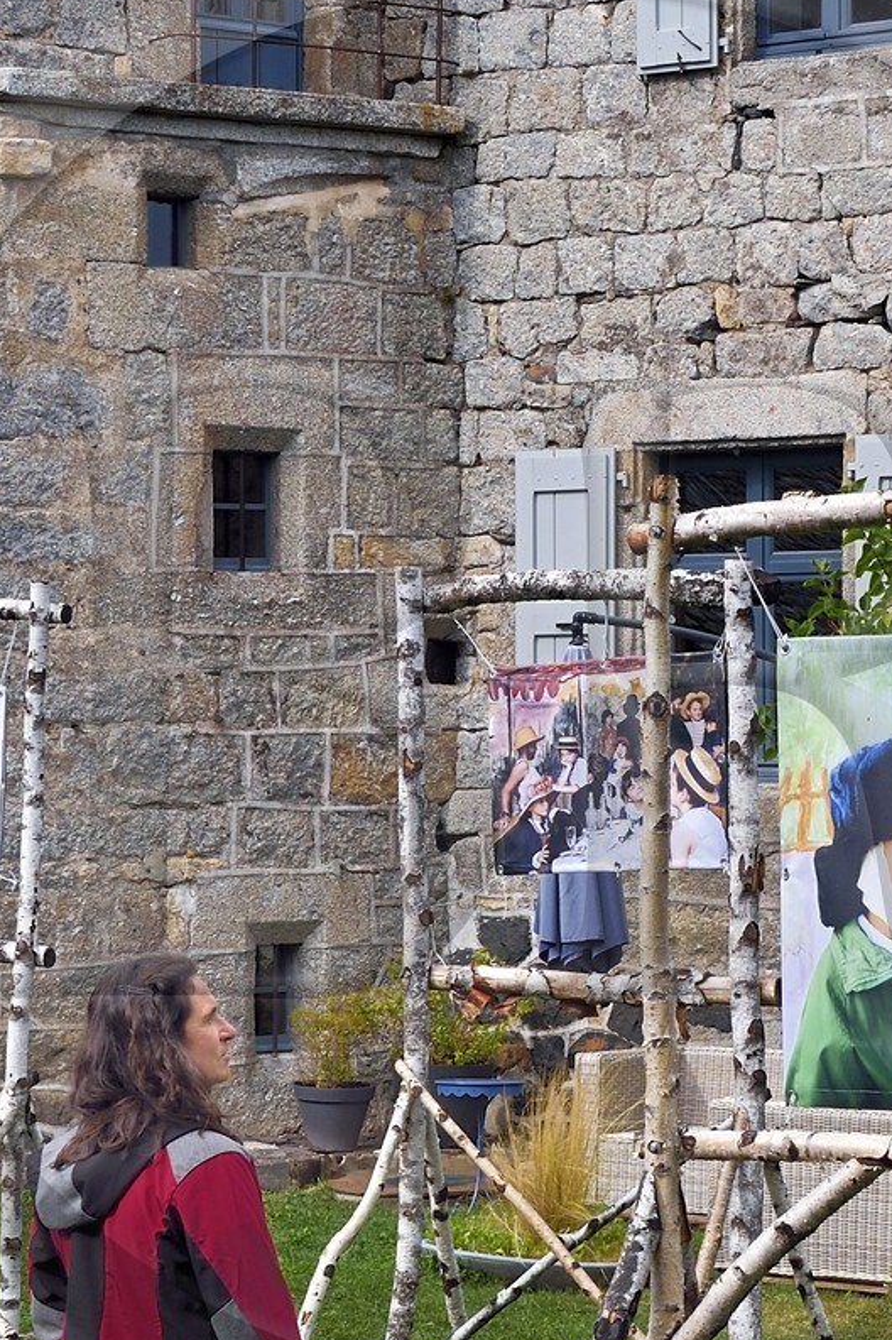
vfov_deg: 19.8
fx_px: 3831
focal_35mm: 103
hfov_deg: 13.3
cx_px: 539
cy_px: 687
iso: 200
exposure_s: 1/125
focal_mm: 34
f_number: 13
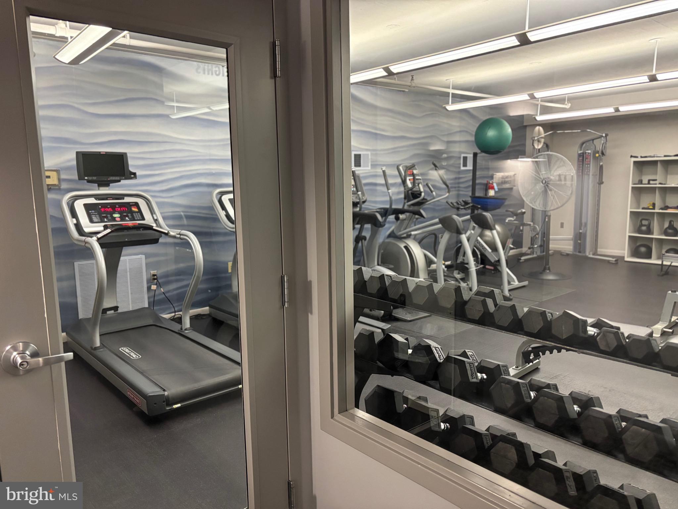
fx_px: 509
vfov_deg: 53.1
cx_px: 339
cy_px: 254
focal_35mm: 26
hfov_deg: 67.3
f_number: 1.6
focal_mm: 5.96
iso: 500
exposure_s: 1/60
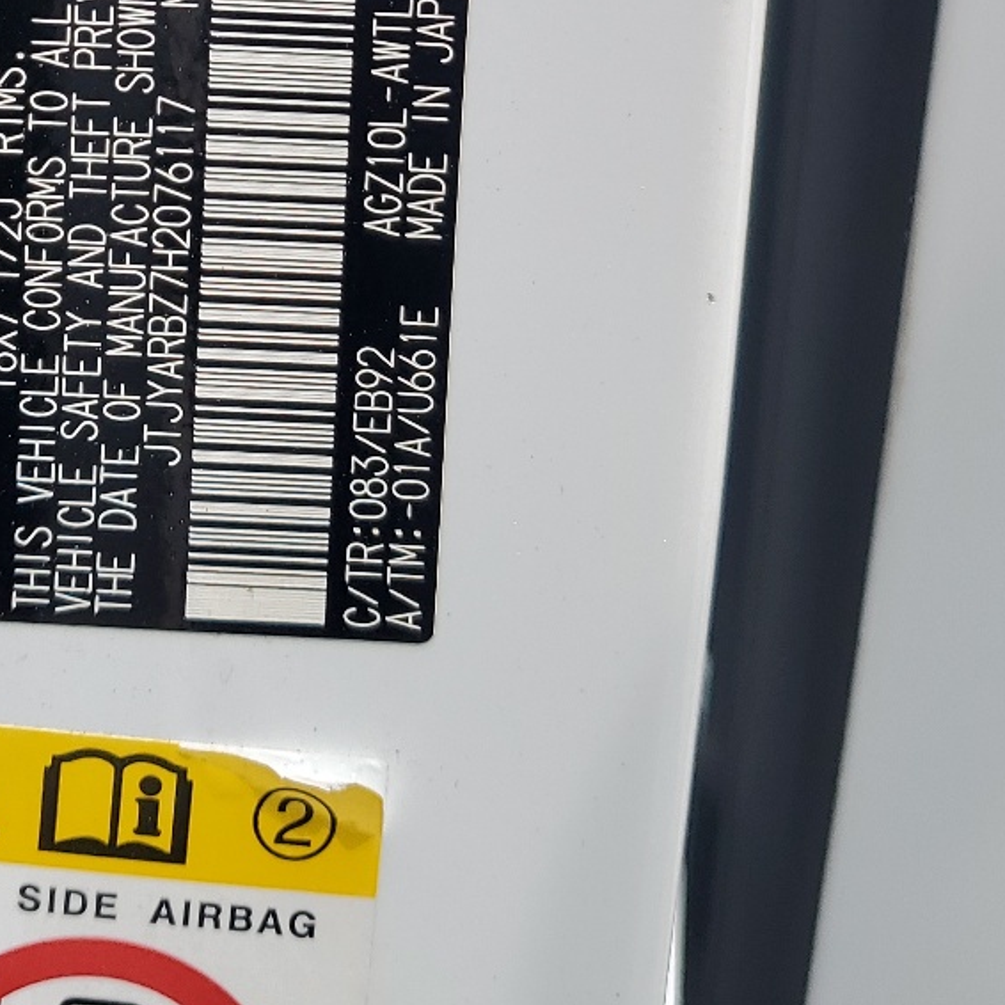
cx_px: 321
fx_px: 2135
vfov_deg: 24.9
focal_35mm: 65
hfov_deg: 26.3
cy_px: -59
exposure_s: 1/1250
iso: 50
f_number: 1.5
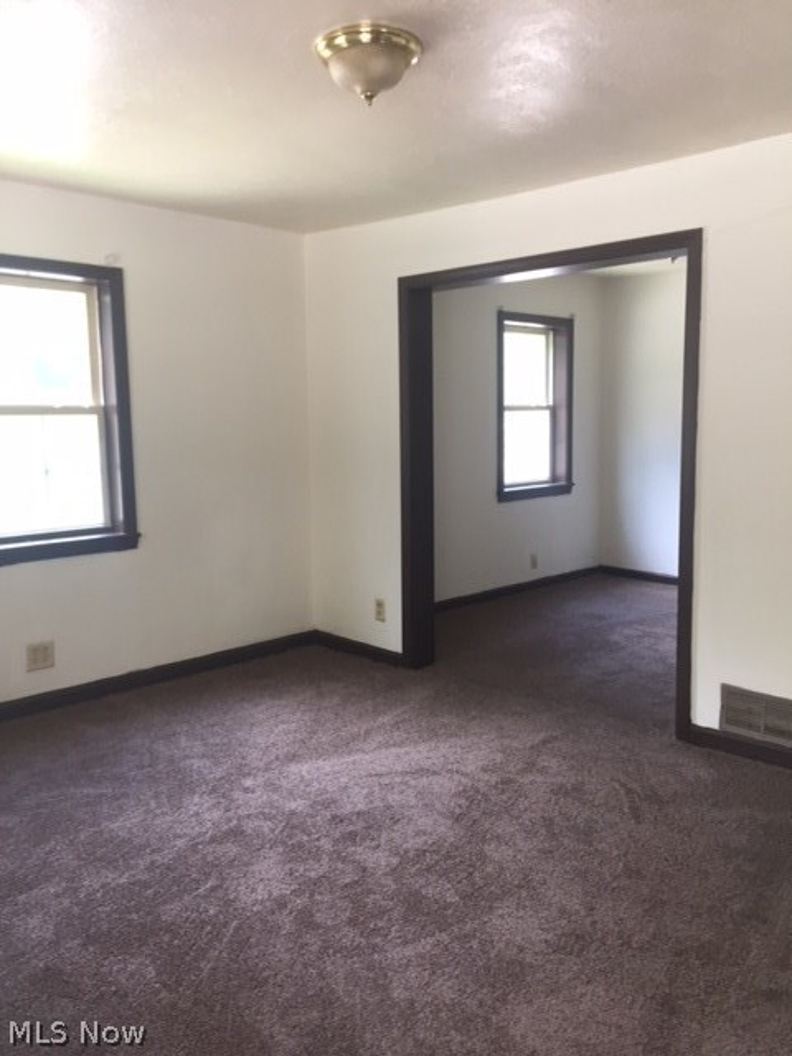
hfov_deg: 48.2
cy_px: 528
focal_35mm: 29
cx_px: 396
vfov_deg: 61.7
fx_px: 885
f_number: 2.2
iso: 32
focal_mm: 4.15
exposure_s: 1/30
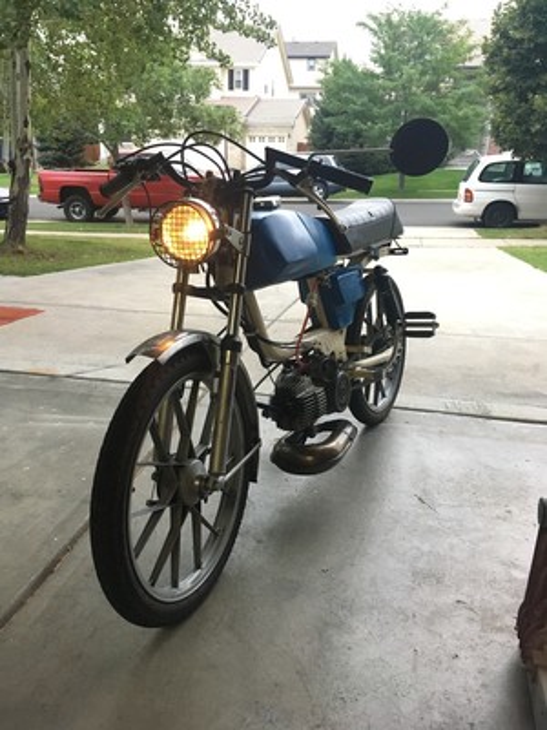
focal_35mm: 29
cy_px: 365
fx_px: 611
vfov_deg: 61.7
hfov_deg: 48.2
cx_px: 274
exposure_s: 1/30
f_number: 2.2
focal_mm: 4.15
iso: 160
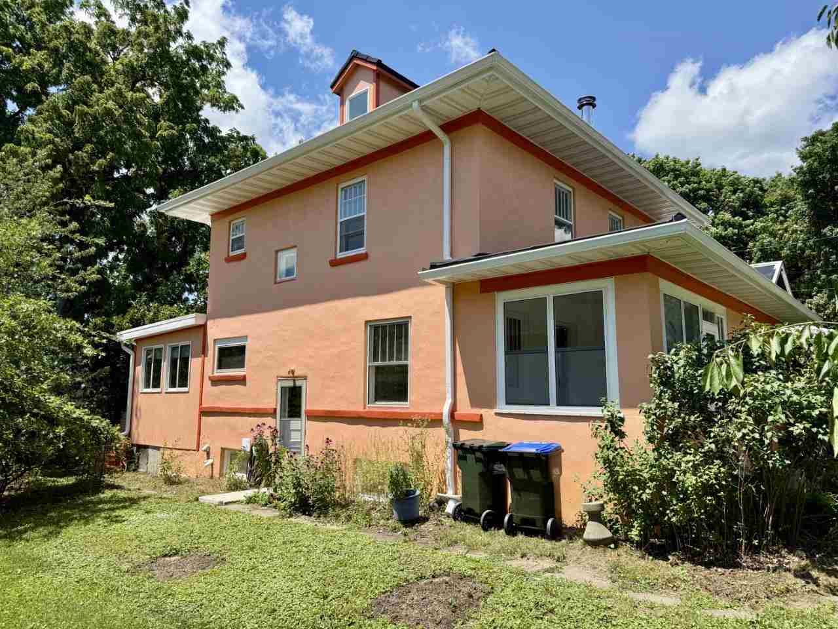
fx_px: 581
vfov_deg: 56.8
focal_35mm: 24
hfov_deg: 71.6
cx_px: 419
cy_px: 314
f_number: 1.78
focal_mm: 6.76
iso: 80
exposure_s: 1/3425
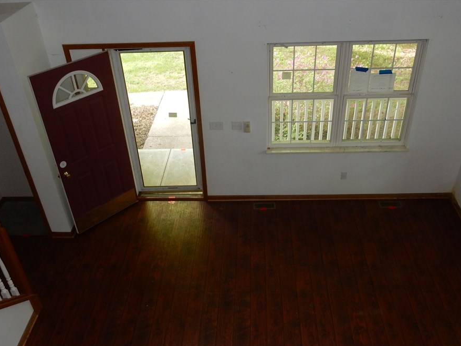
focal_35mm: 35
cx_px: 233
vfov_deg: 40.6
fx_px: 466
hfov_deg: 52.6
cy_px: 201
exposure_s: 1/30
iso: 220
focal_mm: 5.4
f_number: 4
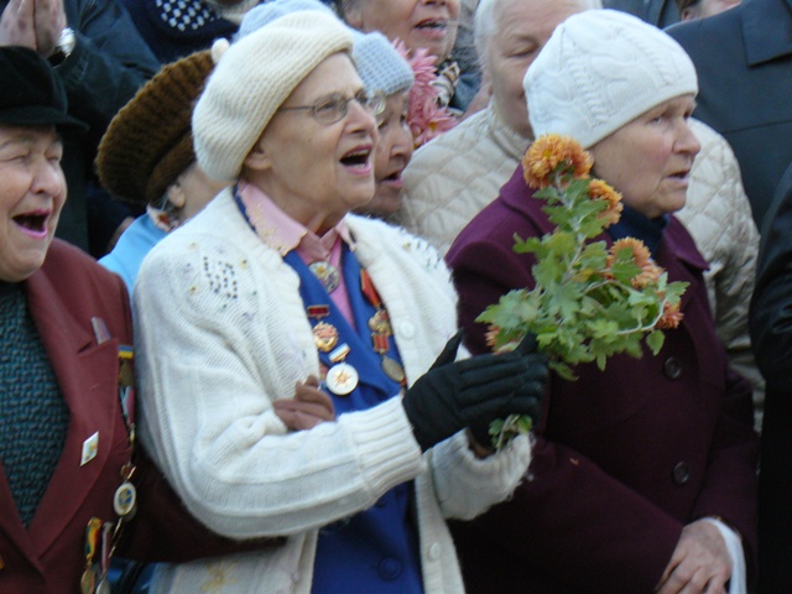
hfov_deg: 9.3
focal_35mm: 212
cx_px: 396
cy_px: 297
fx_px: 4850
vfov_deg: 7.0
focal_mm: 35.4
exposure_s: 1/160
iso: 200
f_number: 4
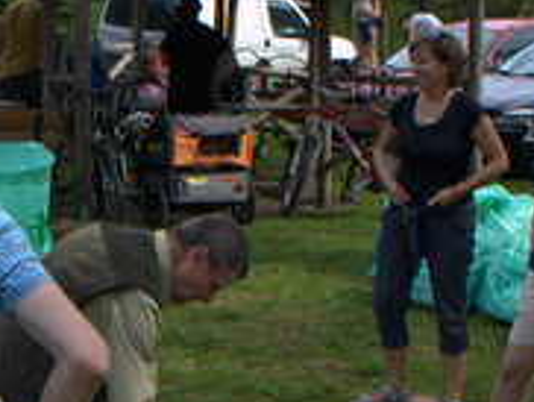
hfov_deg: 16.7
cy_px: 258
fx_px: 1761
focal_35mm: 114
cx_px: -50
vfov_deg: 13.0
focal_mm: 18
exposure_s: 1/1000
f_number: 4.5
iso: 400
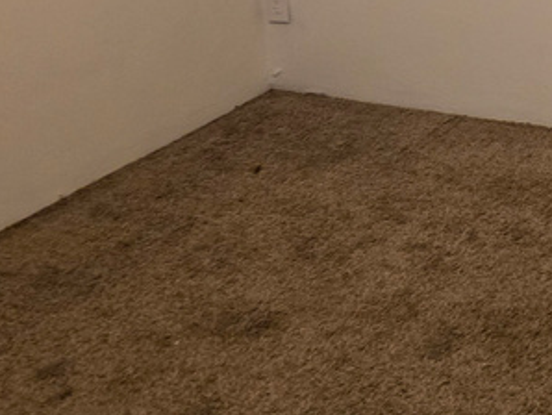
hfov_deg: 22.3
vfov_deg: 17.3
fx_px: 1261
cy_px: -152
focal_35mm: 79
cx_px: 702
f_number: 1.7
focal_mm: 6.3
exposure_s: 1/120
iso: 800
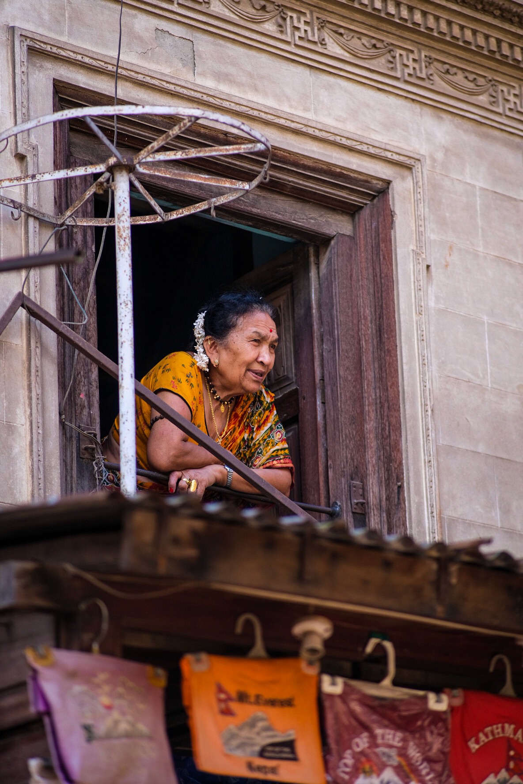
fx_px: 2789
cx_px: 262
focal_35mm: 128
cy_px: 392
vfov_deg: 16.0
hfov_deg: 10.7
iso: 160
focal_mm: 85
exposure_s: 1/340
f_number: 1.8
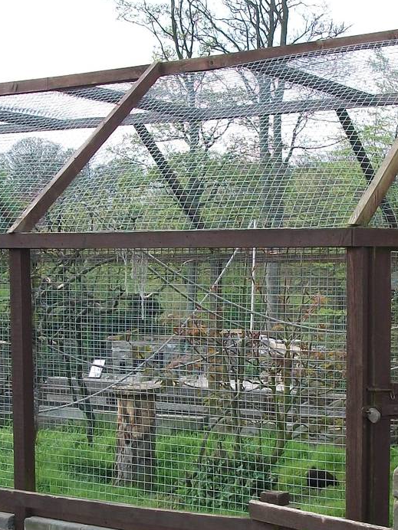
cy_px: 285
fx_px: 1134
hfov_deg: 19.9
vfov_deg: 26.3
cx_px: 210
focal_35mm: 74
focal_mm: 5.7
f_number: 2.9
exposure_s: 1/400
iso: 80
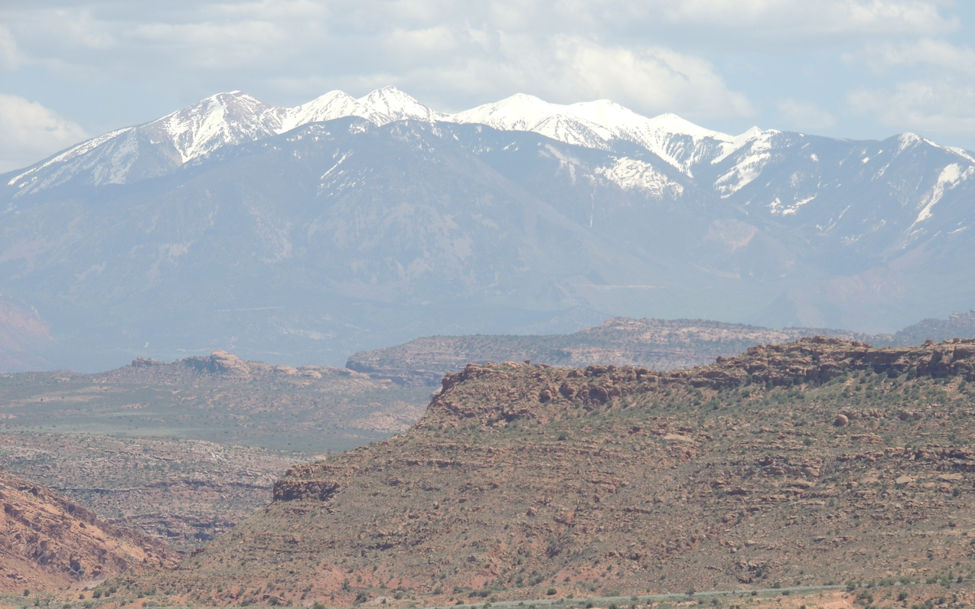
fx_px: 5659
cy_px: 357
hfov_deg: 9.8
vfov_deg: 6.2
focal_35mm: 213
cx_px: 487
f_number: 4.6
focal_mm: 35.6
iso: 100
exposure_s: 1/640
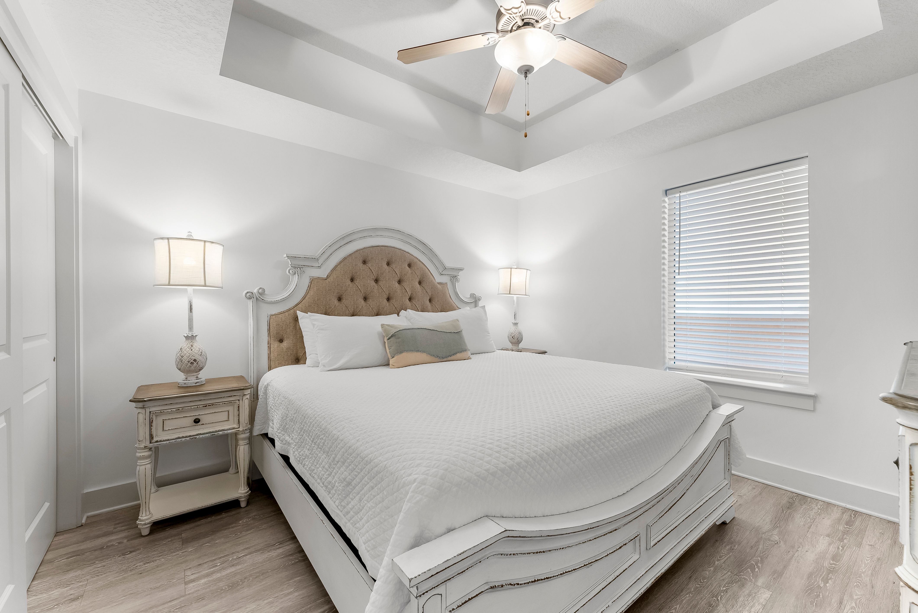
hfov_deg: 104.2
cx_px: 459
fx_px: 357
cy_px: 306
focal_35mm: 14
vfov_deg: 81.3
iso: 400
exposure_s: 1/10
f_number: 8
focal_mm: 14
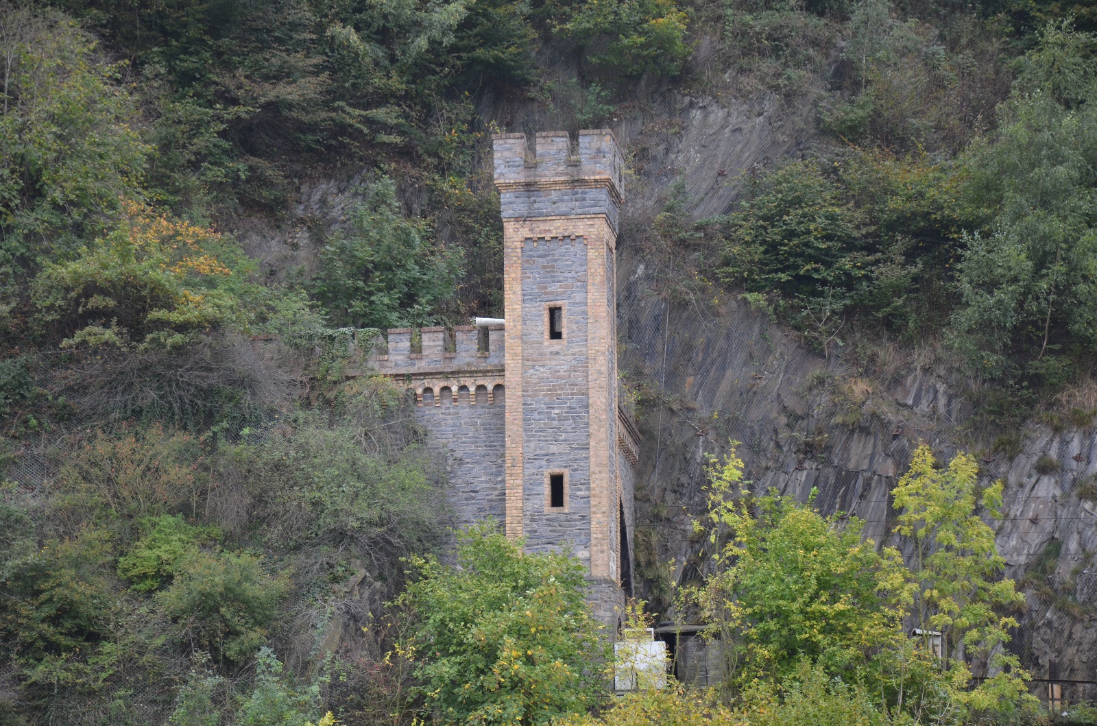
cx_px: 548
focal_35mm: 105
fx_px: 3192
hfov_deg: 19.5
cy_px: 363
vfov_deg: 13.0
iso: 220
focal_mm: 70
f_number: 5.6
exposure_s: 1/125
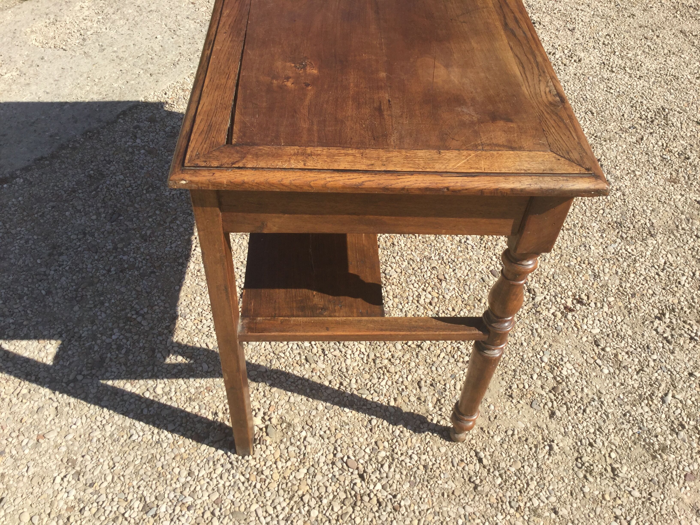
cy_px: 262
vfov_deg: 45.4
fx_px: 627
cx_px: 350
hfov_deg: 58.4
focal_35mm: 31
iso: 25
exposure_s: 1/1045
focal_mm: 3.3
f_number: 2.4
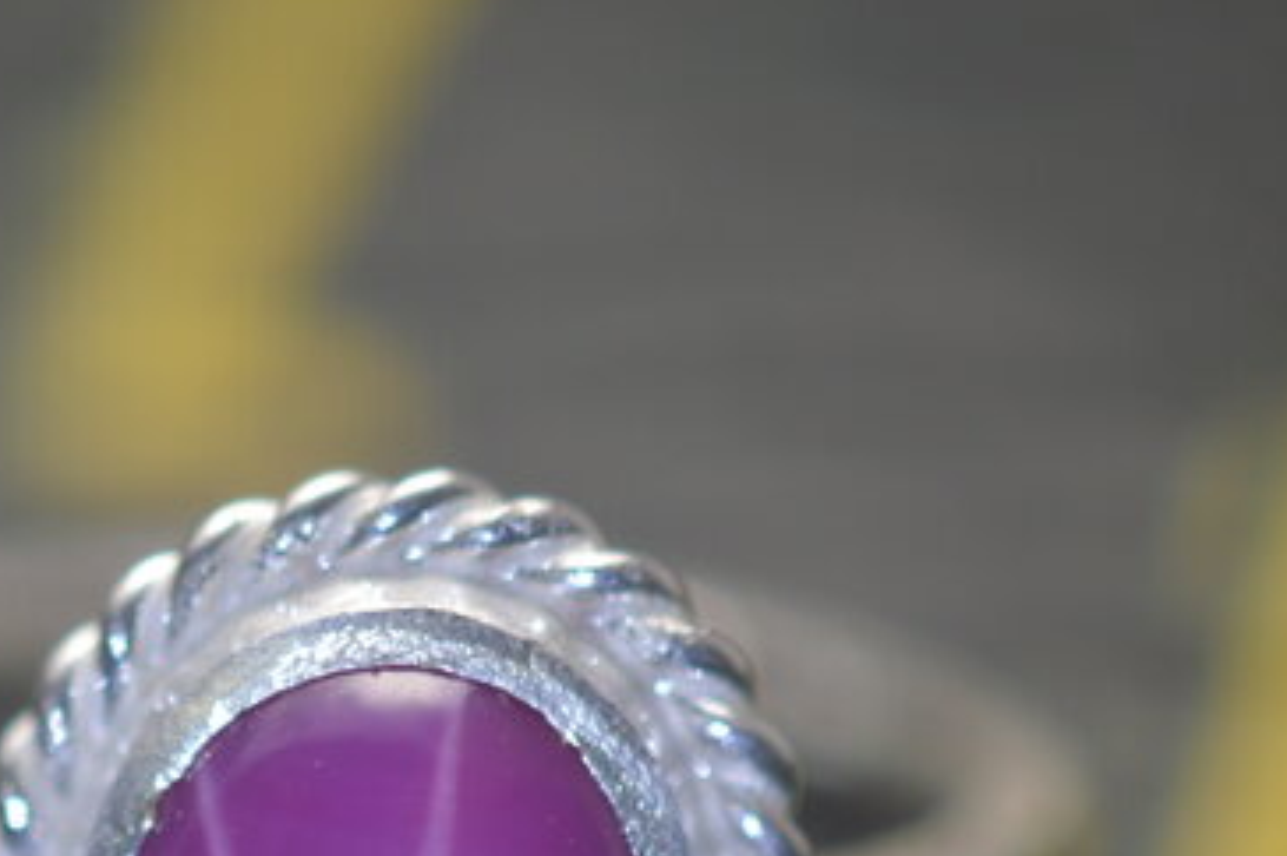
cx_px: 346
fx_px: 12048
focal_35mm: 337
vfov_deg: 4.1
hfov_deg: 6.1
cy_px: 867
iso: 100
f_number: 4.2
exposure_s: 1/125
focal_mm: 85
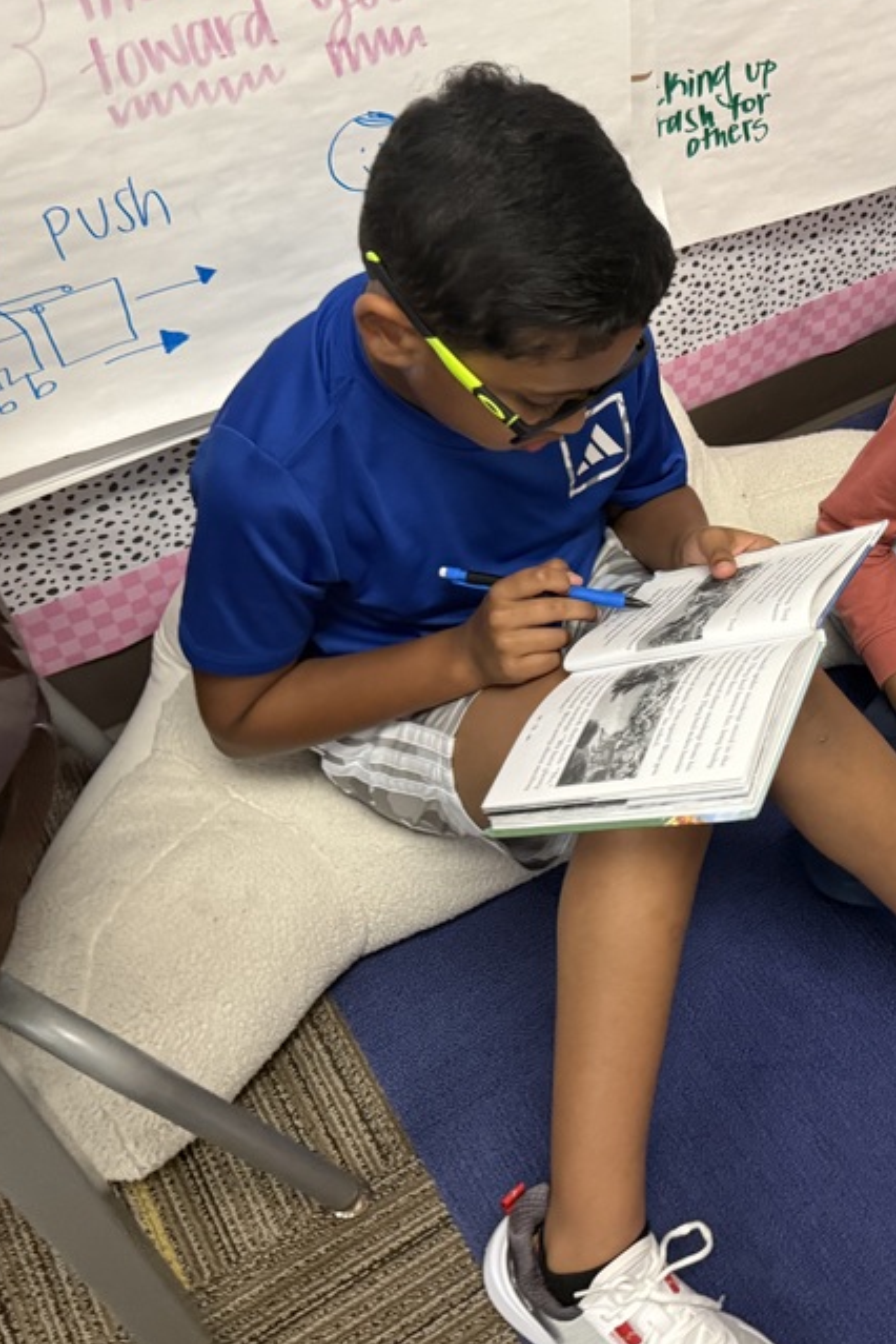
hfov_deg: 31.9
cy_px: 581
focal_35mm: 40
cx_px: 797
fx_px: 1493
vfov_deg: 48.3
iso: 500
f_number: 1.78
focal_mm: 6.76
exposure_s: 1/60
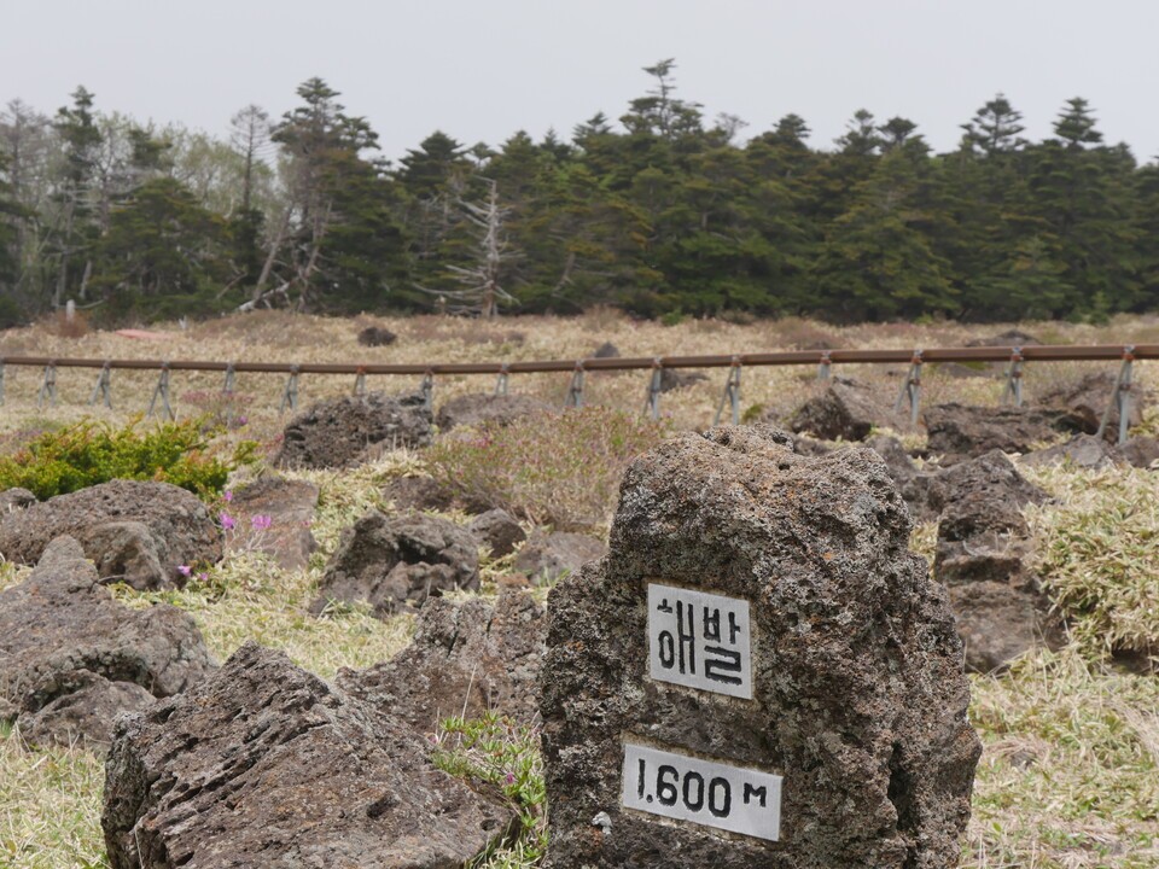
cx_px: 580
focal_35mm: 110
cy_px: 434
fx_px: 3683
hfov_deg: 17.9
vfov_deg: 13.5
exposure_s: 1/400
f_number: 8
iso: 200
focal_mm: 55
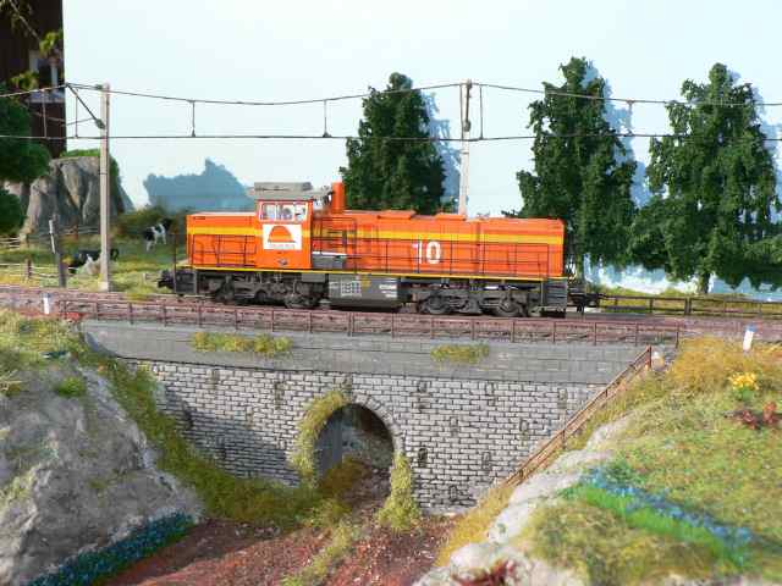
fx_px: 813
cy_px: 293
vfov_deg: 39.7
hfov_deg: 51.4
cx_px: 391
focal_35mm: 36
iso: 80
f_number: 4
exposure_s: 1/400
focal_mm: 6
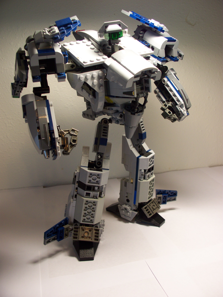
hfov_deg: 39.7
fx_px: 309
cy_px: 148
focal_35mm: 36
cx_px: 112
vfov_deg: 51.4
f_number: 2.8
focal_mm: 7.54
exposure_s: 1/60
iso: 125
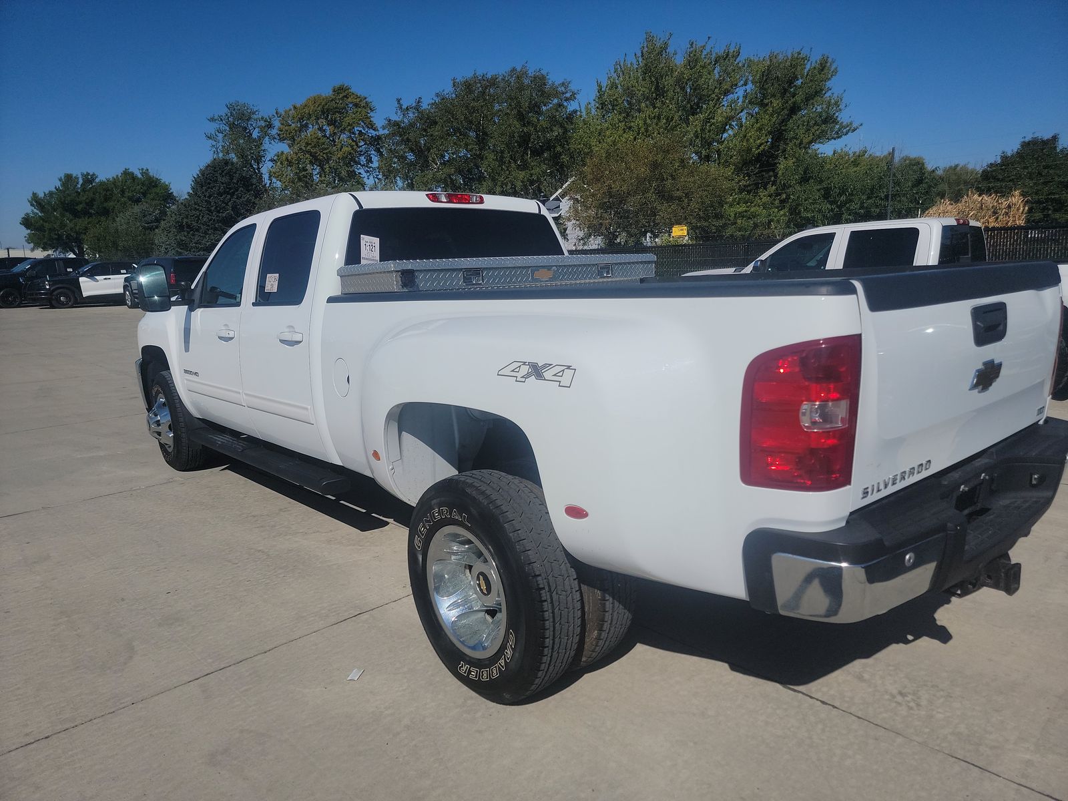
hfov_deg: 71.6
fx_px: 740
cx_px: 534
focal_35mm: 24
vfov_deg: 56.8
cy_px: 400
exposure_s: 1/3326
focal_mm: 6.7
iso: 50
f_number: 1.8
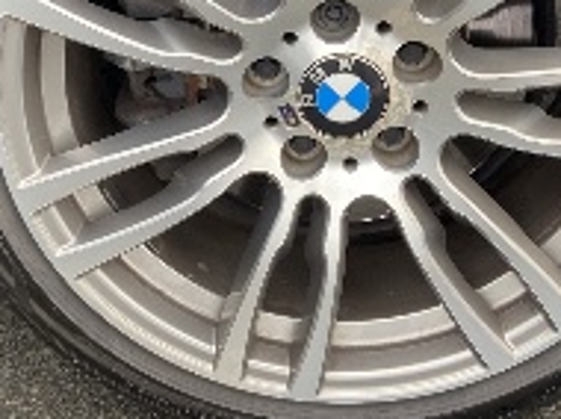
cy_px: 65
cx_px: 269
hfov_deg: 33.8
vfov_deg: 25.0
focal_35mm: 57
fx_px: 923
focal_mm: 4.25
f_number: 1.8
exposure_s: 1/121
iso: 64
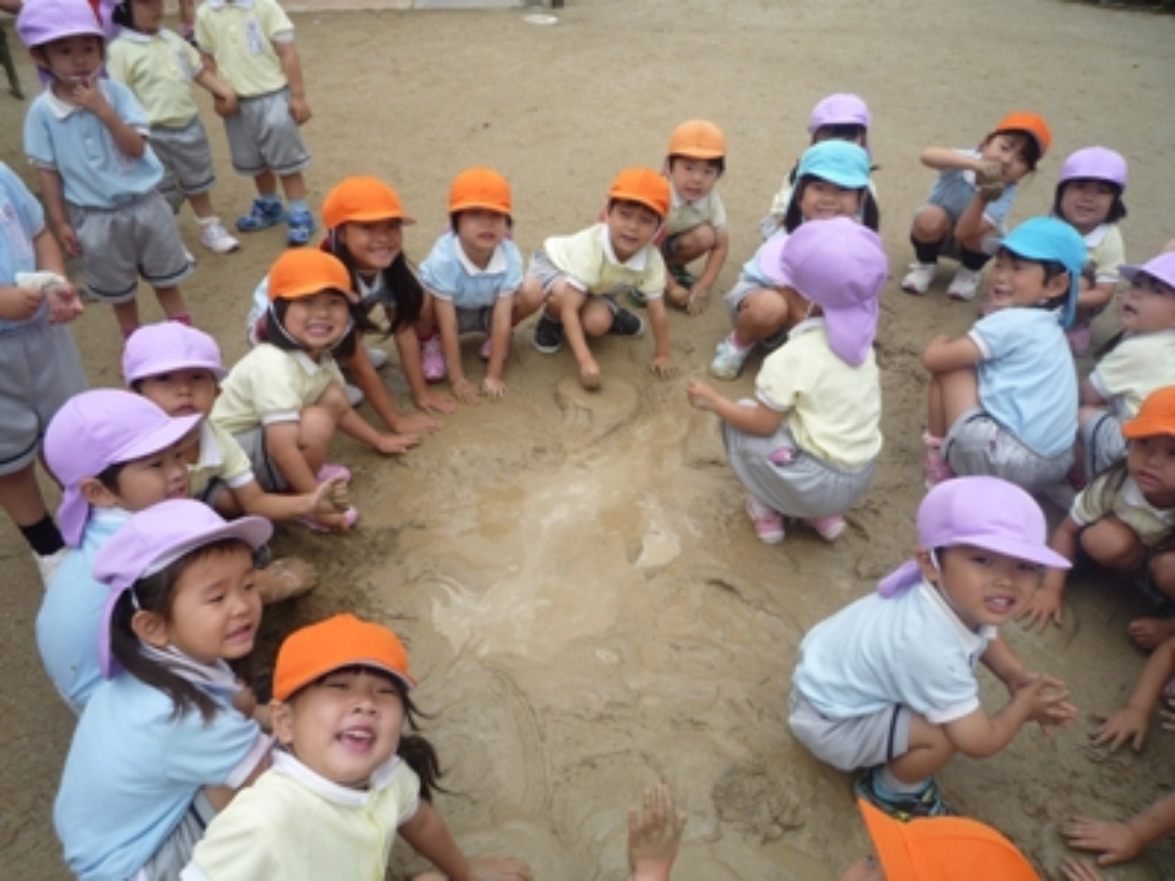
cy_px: 440
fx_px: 849
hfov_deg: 69.4
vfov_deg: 54.9
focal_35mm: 25
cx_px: 588
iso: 100
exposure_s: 1/400
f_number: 2.8
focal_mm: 4.4
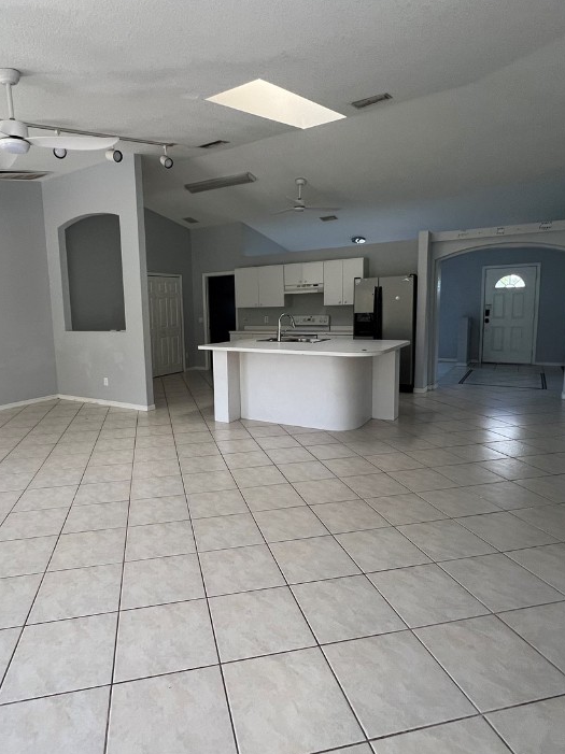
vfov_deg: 84.7
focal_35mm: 19
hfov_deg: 68.1
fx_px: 414
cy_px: 364
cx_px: 235
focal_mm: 1.57
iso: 125
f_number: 1.8
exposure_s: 1/99
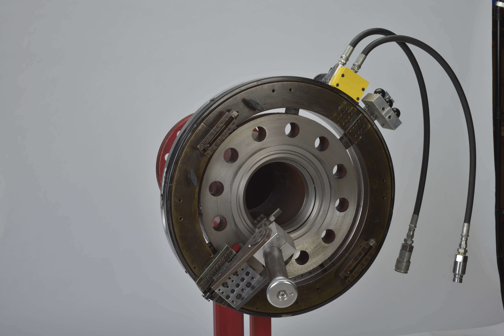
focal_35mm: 62
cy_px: 168
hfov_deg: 32.4
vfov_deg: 21.9
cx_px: 252
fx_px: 868
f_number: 18
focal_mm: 62
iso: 125
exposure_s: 1/200
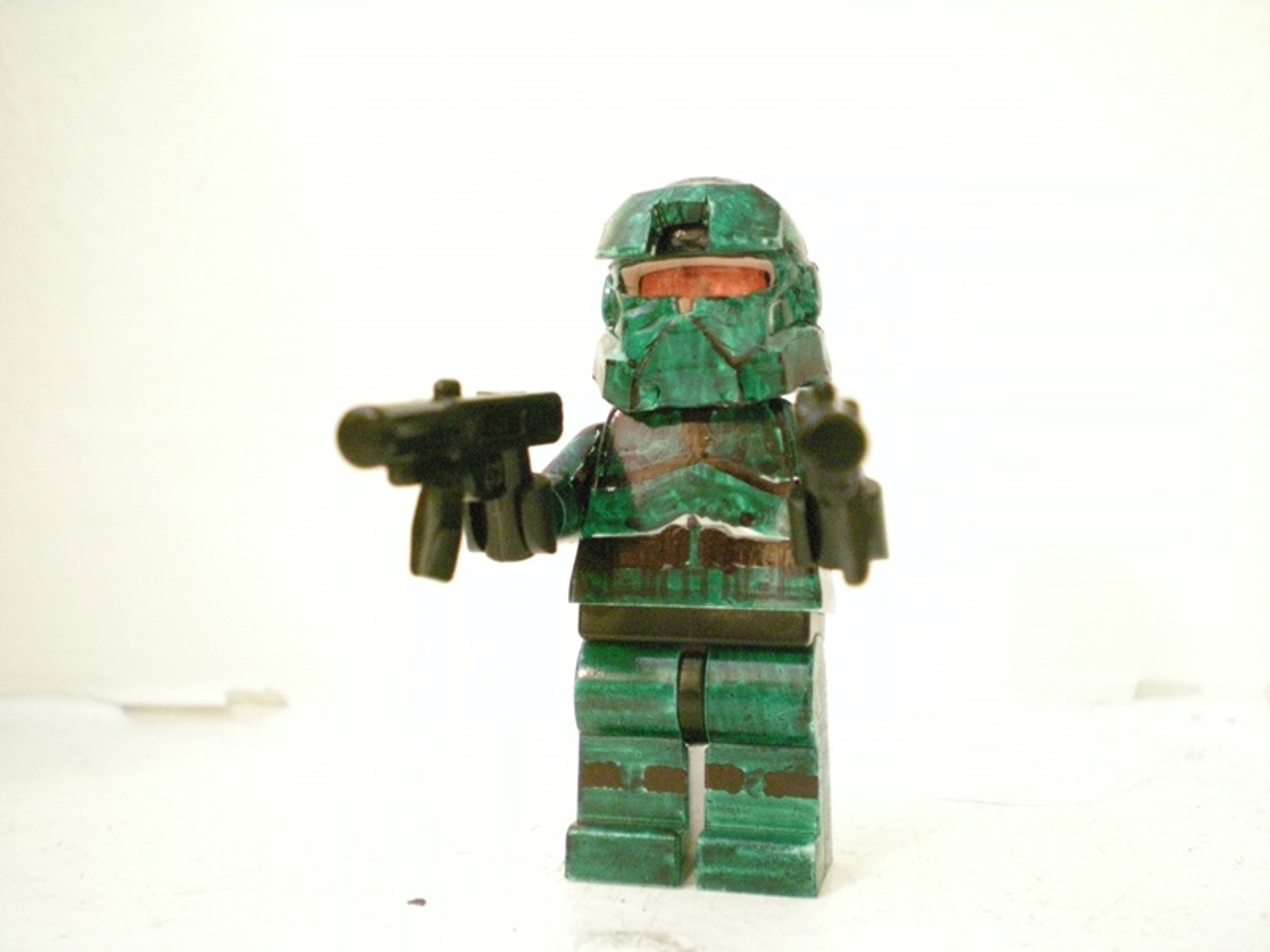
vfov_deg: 37.7
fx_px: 1394
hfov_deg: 49.0
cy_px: 476
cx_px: 635
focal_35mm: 38
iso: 800
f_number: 3.1
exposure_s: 1/5
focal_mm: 6.3
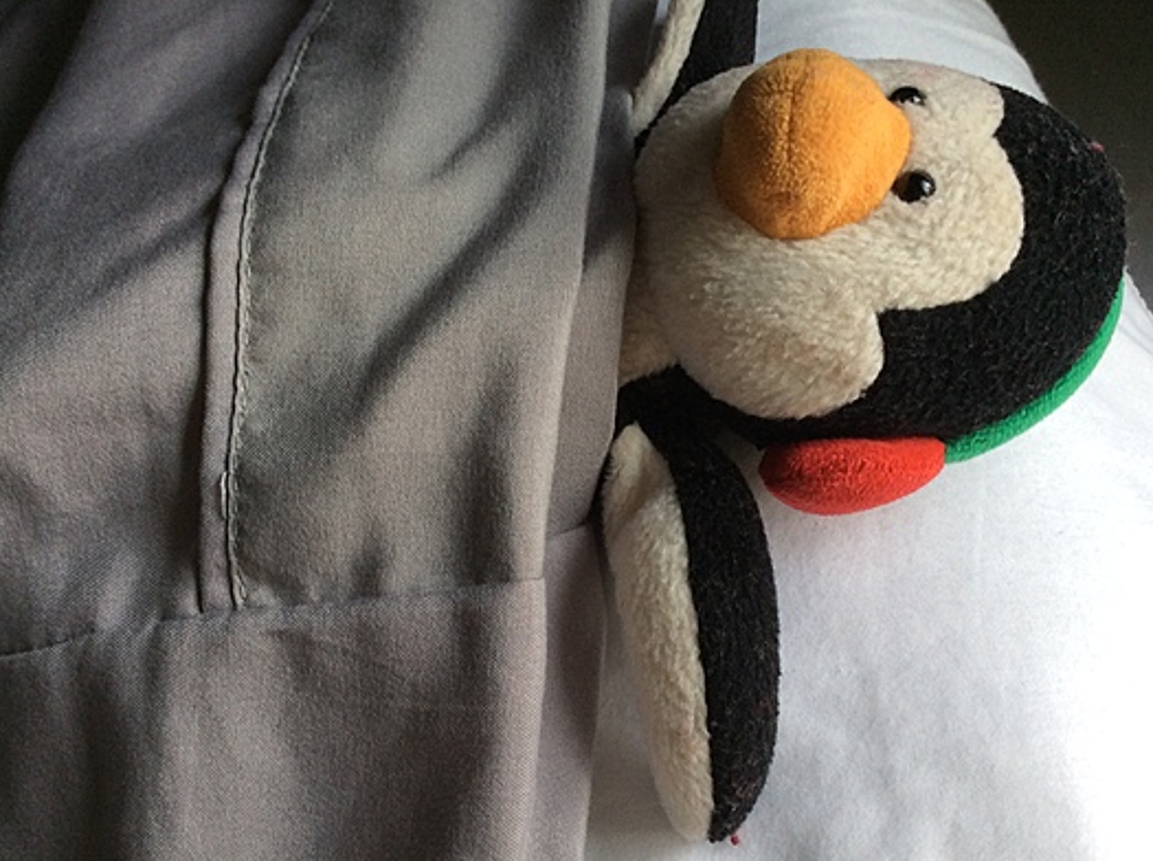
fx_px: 1297
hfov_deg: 47.9
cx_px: 562
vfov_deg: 36.7
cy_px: 424
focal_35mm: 39
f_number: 2.4
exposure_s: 1/60
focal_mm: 3.3
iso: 32
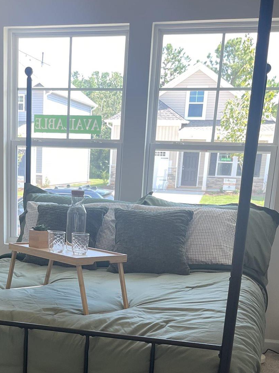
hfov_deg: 27.0
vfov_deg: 34.4
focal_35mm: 53
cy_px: 329
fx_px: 570
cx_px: 57
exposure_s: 1/120
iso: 64
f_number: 1.6
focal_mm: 5.1
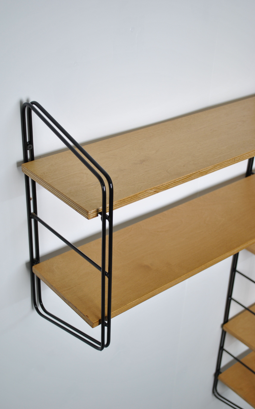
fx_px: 556
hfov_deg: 25.8
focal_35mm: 50
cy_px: 208
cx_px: 117
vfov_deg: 40.3
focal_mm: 32
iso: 220
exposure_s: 1/30
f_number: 4.8
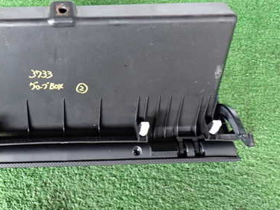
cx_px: 63
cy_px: 83
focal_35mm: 48
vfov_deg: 30.2
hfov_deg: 38.4
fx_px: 388
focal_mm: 5.4
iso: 320
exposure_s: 1/30
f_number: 2.3
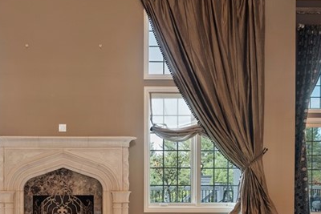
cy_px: 176
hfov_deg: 47.9
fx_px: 339
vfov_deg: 33.9
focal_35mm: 38
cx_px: 65
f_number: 8
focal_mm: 14
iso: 400
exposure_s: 1/1.25
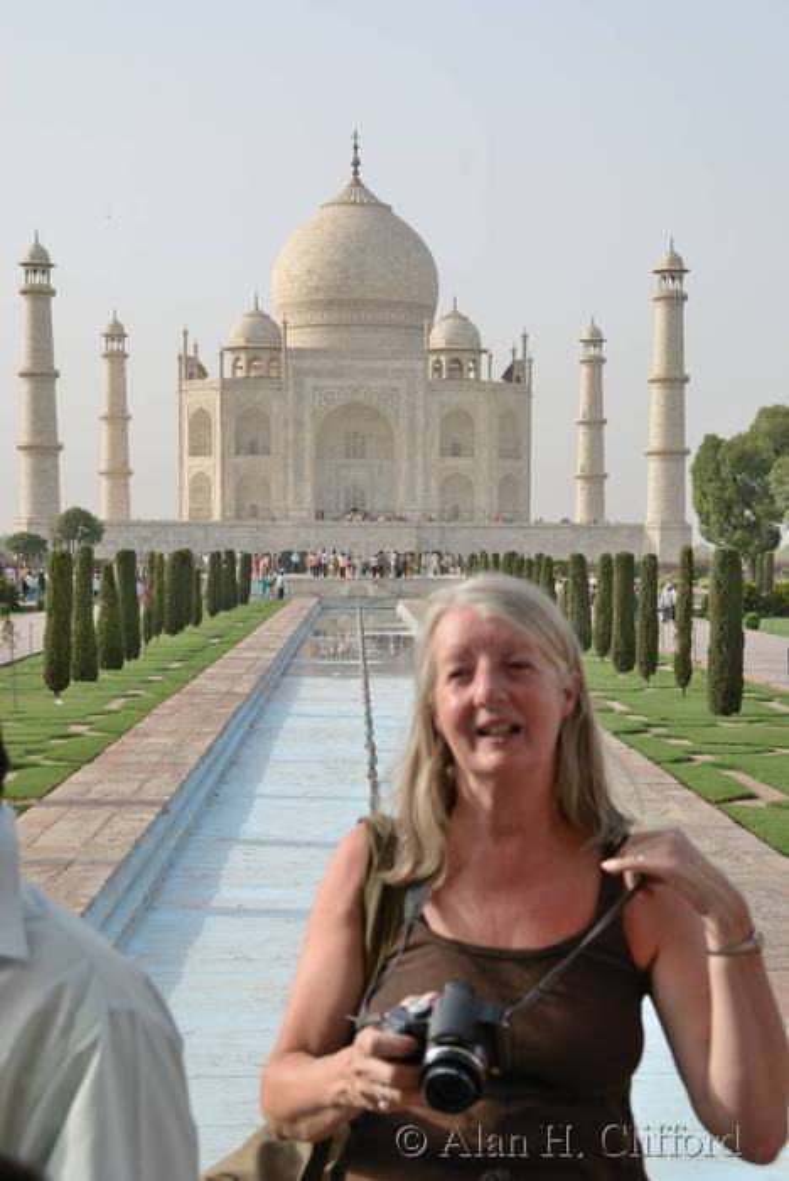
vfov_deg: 33.4
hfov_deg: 22.7
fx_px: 1968
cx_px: 394
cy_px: 590
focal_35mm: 60
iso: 100
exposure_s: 1/250
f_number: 8
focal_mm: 40
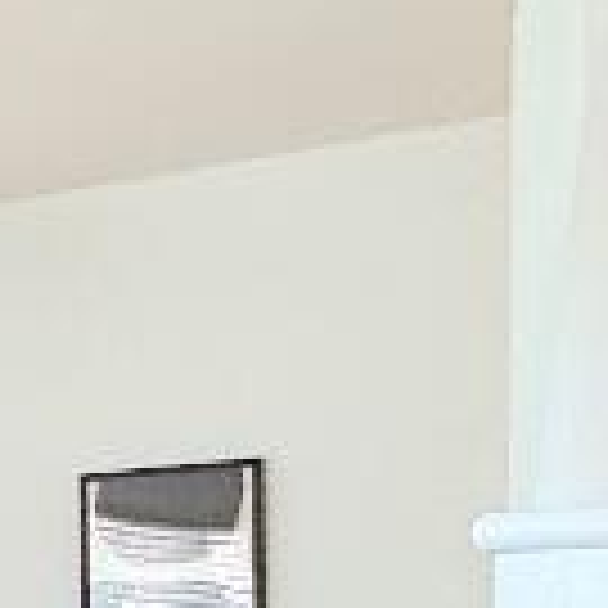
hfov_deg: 14.6
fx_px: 1868
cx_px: -685
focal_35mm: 94
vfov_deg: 17.5
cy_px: 766
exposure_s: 1/50
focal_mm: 2.22
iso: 500
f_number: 2.2
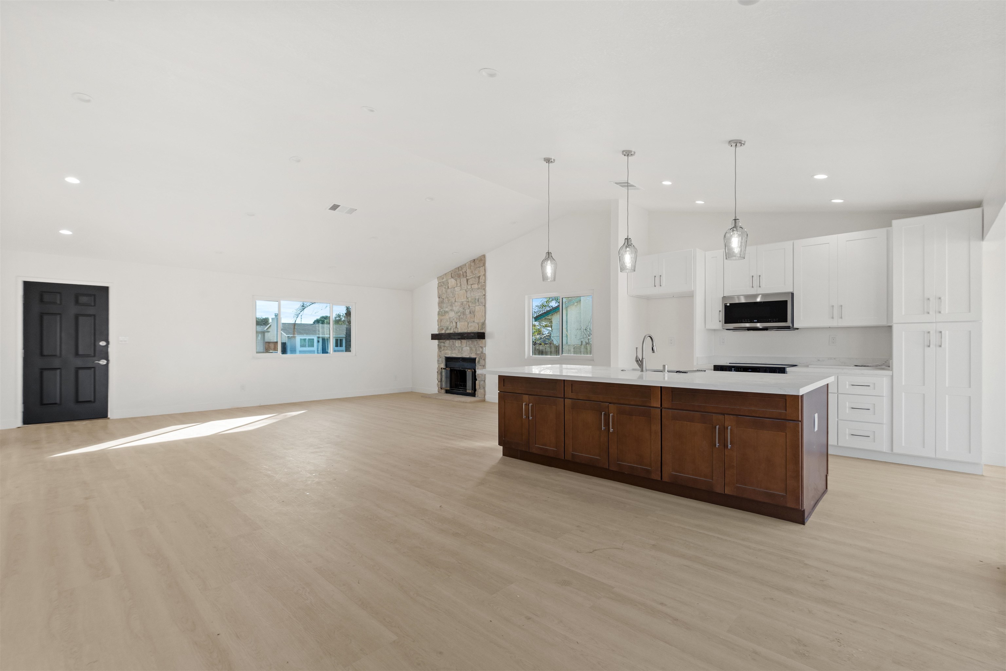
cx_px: 503
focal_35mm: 16
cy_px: 336
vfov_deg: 73.7
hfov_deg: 96.7
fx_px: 447
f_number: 8
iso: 640
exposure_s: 1/8
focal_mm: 16
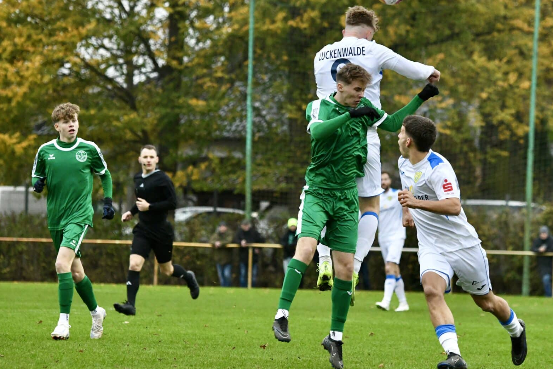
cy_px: 185
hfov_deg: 7.9
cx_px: 355
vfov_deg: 5.2
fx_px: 4024
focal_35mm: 262
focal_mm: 200
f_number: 5.3
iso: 8000
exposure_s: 1/1600
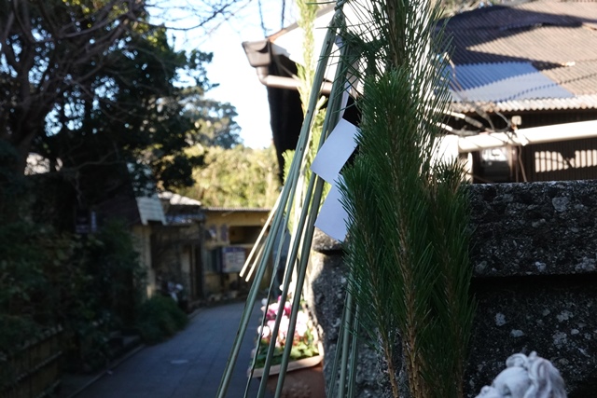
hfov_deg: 26.0
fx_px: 1294
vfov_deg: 17.5
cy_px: 199
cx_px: 298
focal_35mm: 78
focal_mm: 28.54
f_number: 8
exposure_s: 1/500
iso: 1600
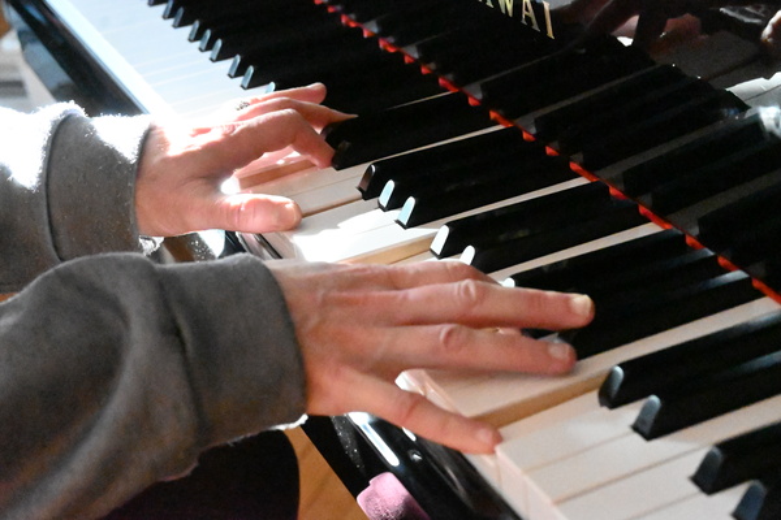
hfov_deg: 28.6
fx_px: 1529
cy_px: 260
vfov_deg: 19.3
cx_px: 390
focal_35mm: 70
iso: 51200
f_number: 6.3
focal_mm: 47
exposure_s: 1/500
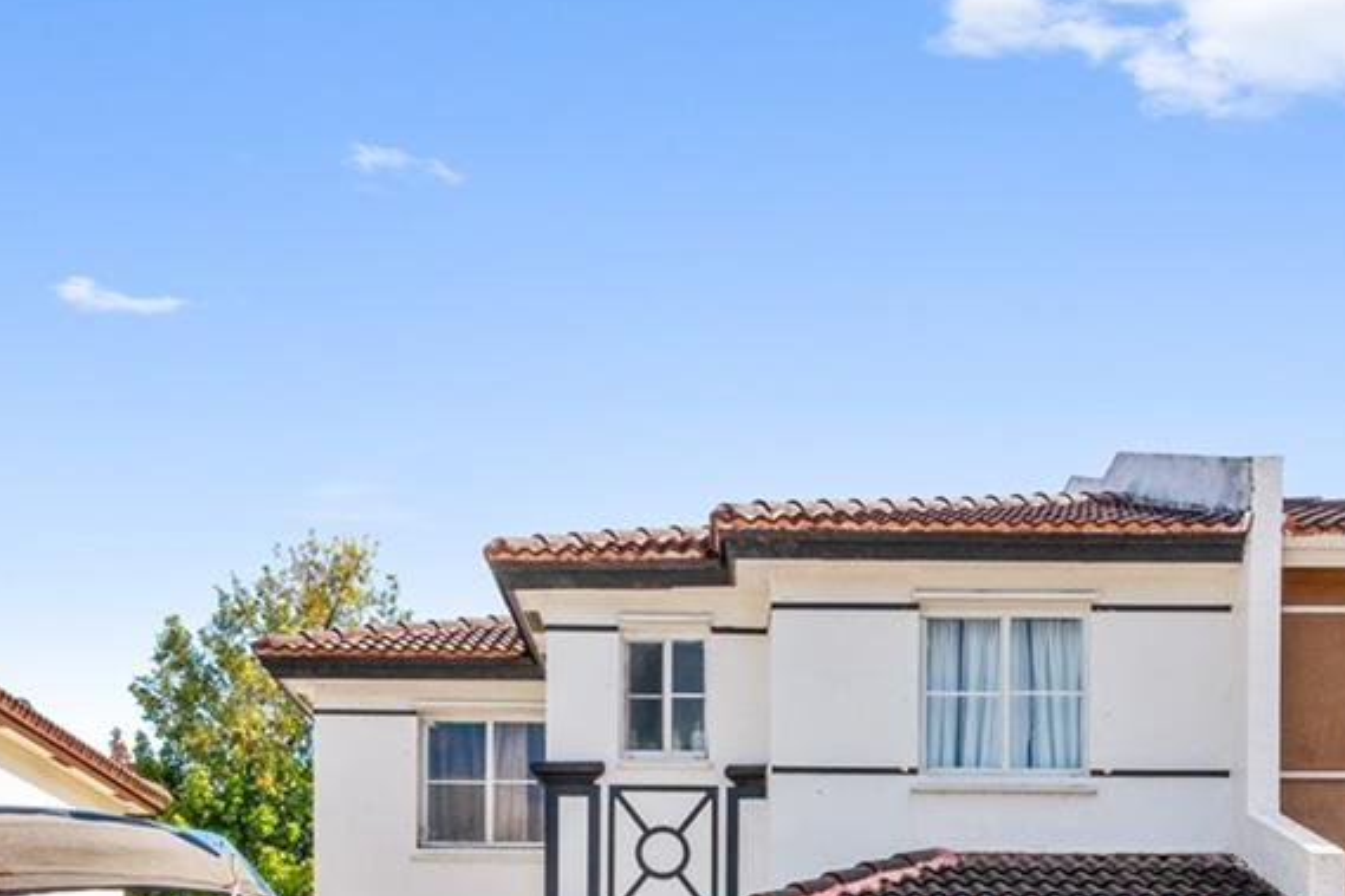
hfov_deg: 43.6
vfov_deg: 25.6
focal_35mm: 45
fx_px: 1681
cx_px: 738
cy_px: 1169
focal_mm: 16
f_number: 16
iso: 320
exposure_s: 1/250
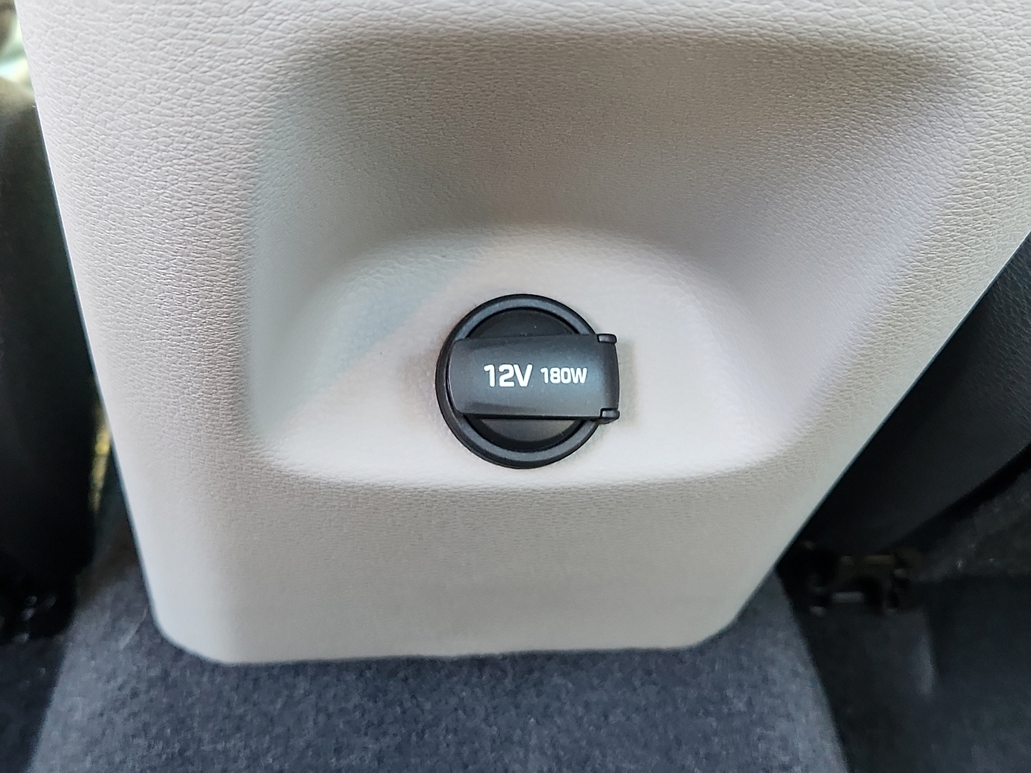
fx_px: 685
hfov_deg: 73.9
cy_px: 386
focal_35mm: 23
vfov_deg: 58.9
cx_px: 516
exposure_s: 1/59.2
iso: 610
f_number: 1.8
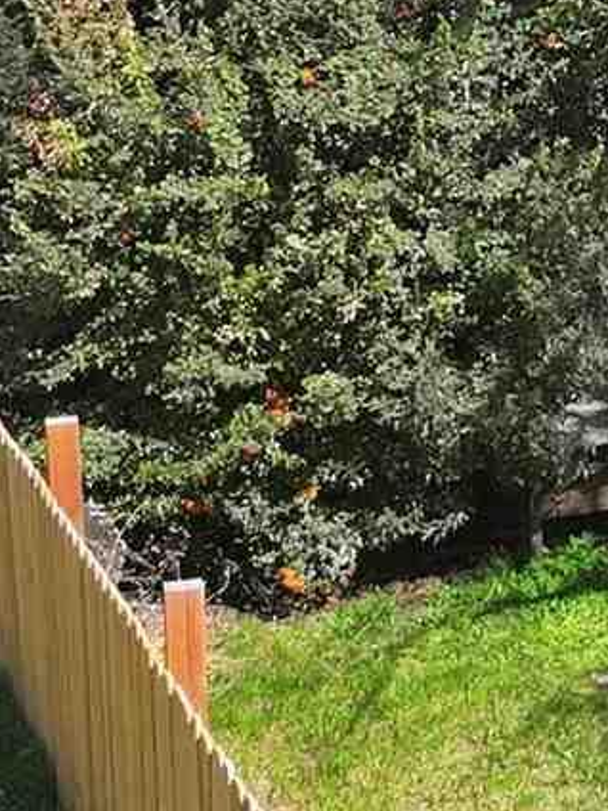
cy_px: -169
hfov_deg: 7.7
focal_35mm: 174
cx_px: 1619
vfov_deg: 11.1
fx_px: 4075
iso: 120
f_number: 2.8
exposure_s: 1/1600
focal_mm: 12.3
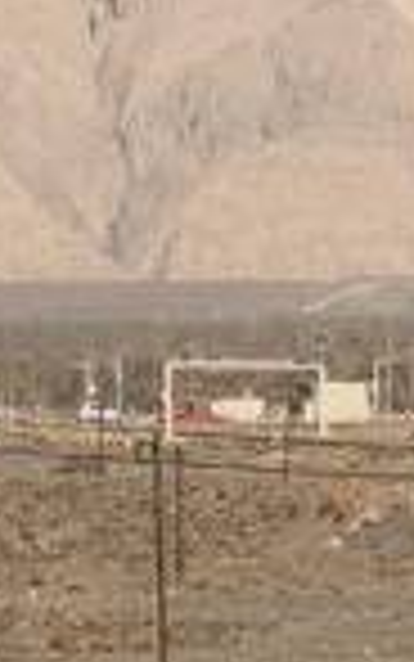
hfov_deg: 1.5
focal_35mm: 886
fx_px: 15979
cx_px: 1120
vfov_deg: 2.4
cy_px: -23
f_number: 2.8
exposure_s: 1/1866
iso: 50
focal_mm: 15.66
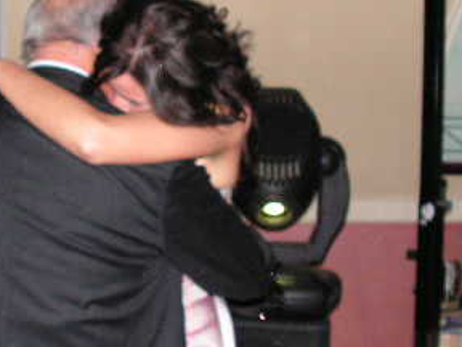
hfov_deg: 24.4
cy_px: 167
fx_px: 1068
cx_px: 181
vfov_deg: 18.4
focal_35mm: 80
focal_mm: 6
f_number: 3.2
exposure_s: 1/40
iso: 200
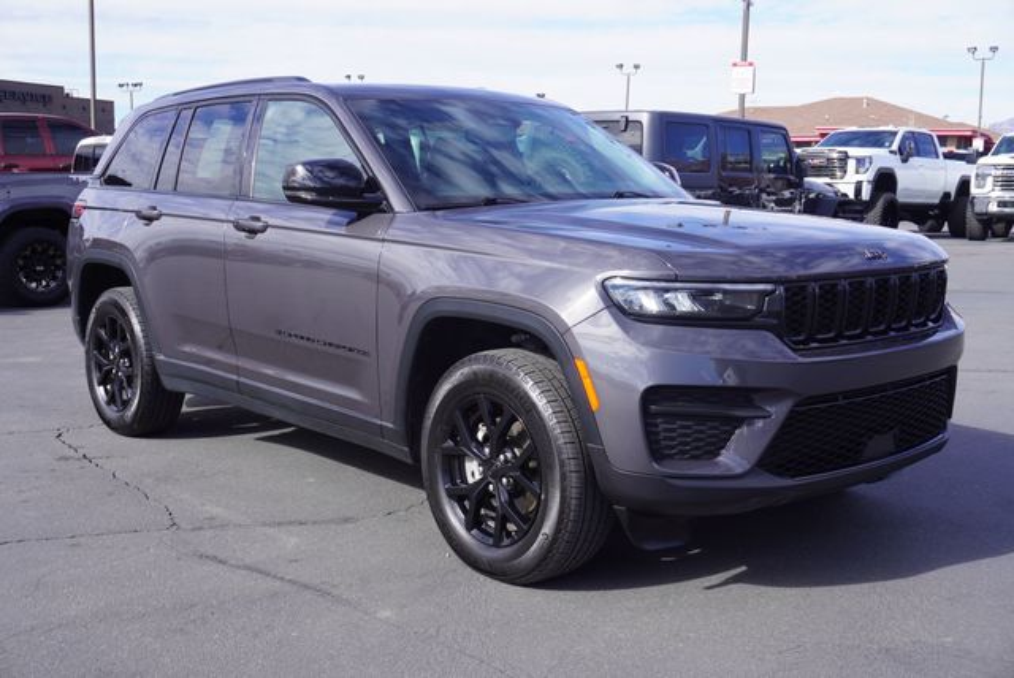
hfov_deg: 47.9
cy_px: 339
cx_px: 507
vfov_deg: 33.1
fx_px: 1142
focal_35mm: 40
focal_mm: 27
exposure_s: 1/125
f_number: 9
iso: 100
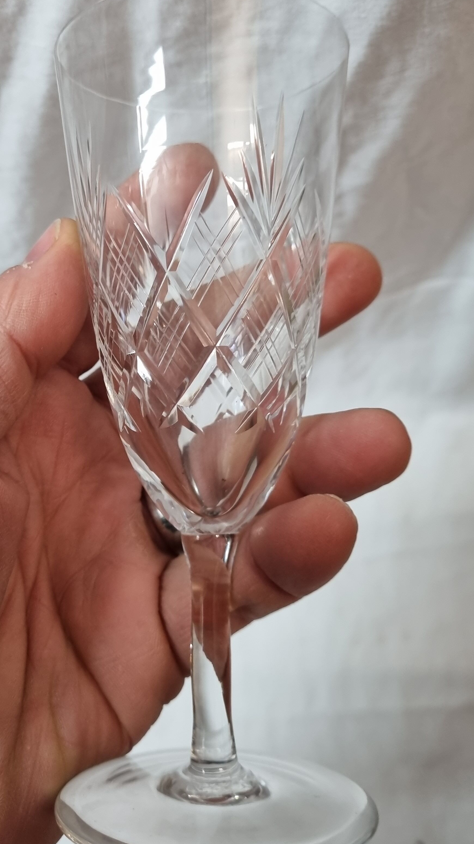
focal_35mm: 37
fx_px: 827
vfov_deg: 53.9
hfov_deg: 31.8
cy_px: 369
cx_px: 168
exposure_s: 1/50
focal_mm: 5.4
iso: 250
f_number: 1.8
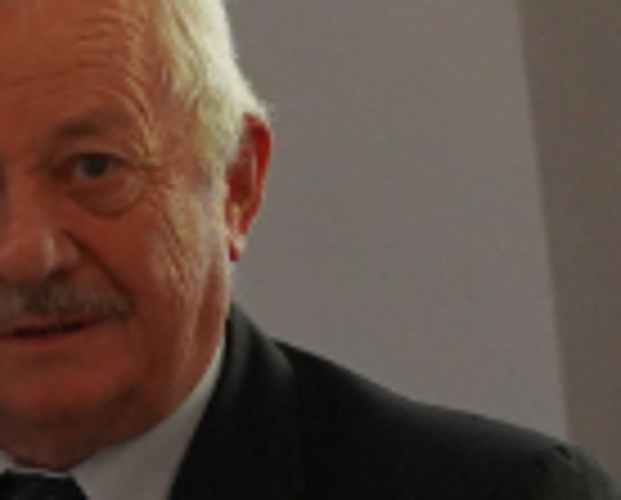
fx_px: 5691
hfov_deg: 6.2
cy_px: 376
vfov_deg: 5.0
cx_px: 324
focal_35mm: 309
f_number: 4
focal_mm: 35
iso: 2500
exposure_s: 1/160
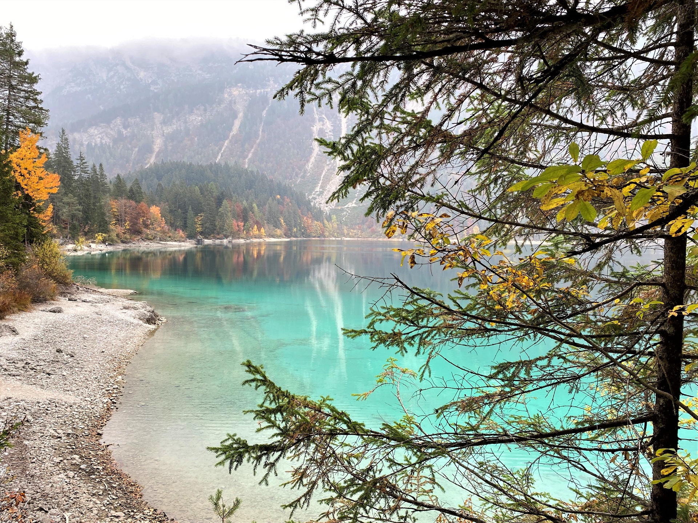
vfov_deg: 53.1
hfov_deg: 67.3
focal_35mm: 26
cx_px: 349
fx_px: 524
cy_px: 262
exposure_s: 1/121
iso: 50
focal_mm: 4.25
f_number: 1.8
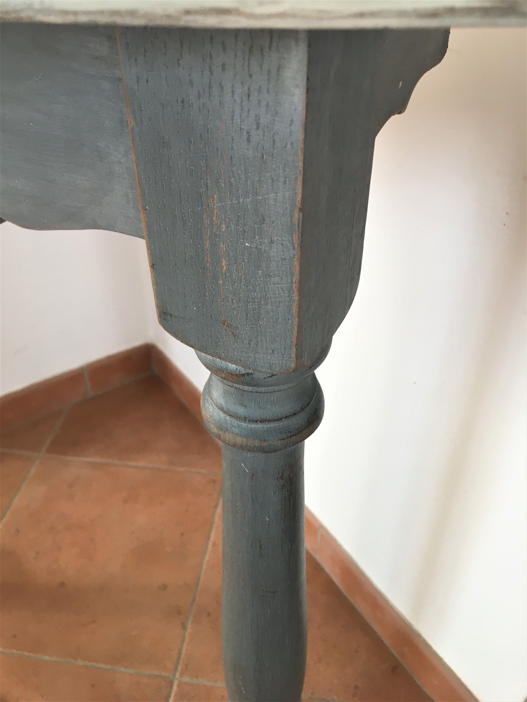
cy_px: 351
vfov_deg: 61.7
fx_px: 589
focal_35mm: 29
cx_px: 264
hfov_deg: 48.2
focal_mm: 4.15
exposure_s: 1/33
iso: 32
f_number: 2.2
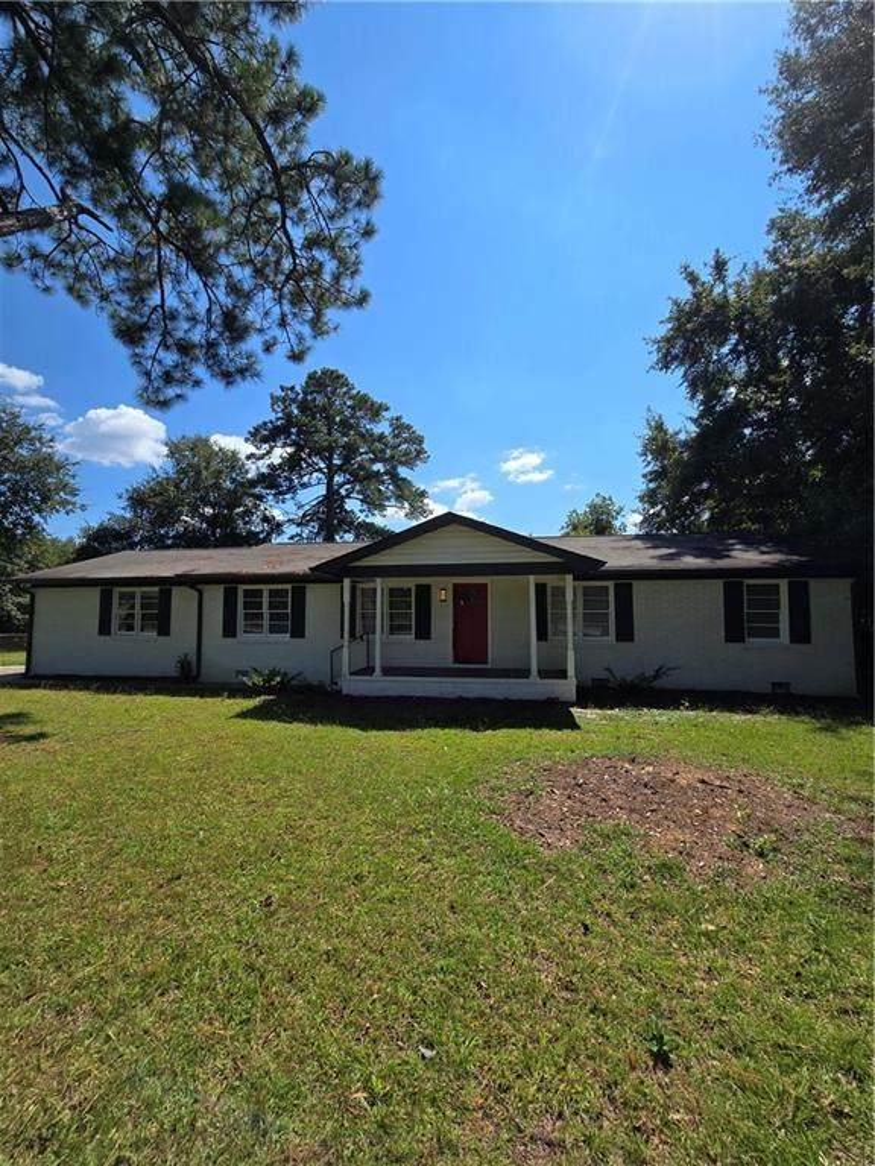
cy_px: 583
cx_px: 438
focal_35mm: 13
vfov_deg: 106.2
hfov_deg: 89.9
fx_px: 438
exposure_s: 1/2565
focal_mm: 2.2
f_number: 2.2
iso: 50
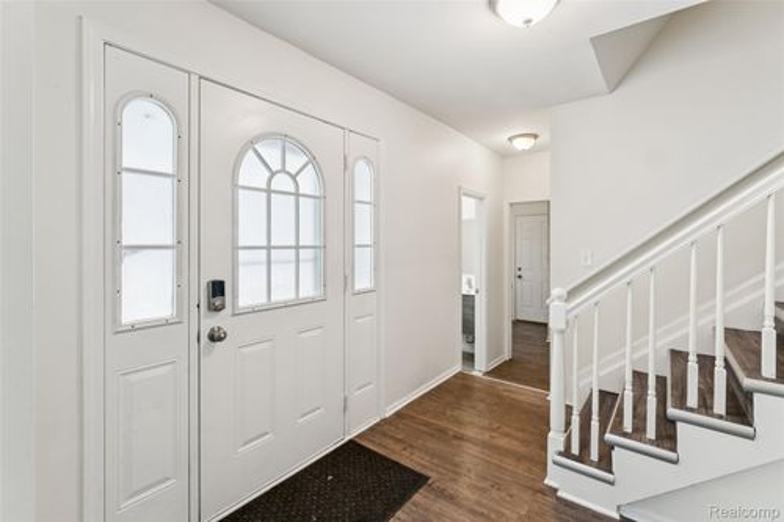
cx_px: 392
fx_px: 346
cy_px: 261
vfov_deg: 74.1
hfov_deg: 97.1
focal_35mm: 16
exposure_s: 1/3.33
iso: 400
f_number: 13
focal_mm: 15.9
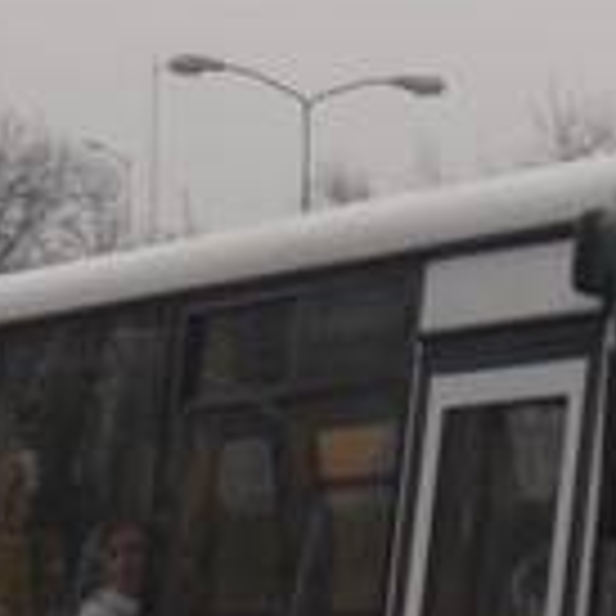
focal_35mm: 279
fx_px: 5617
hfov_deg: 6.3
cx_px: 558
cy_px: 312
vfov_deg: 6.3
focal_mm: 8.69
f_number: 4.2
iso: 250
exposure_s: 1/500
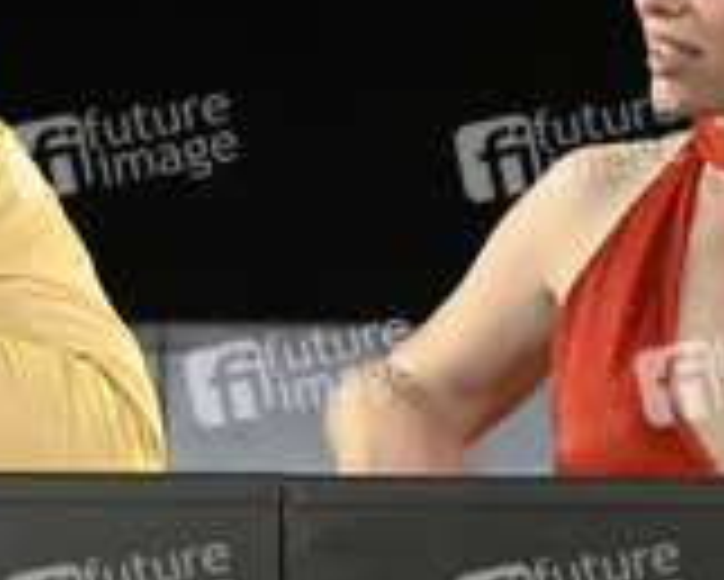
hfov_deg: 3.7
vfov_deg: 3.0
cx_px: 182
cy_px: 261
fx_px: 11235
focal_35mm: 524
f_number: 6.3
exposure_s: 1/60
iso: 800
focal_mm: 200
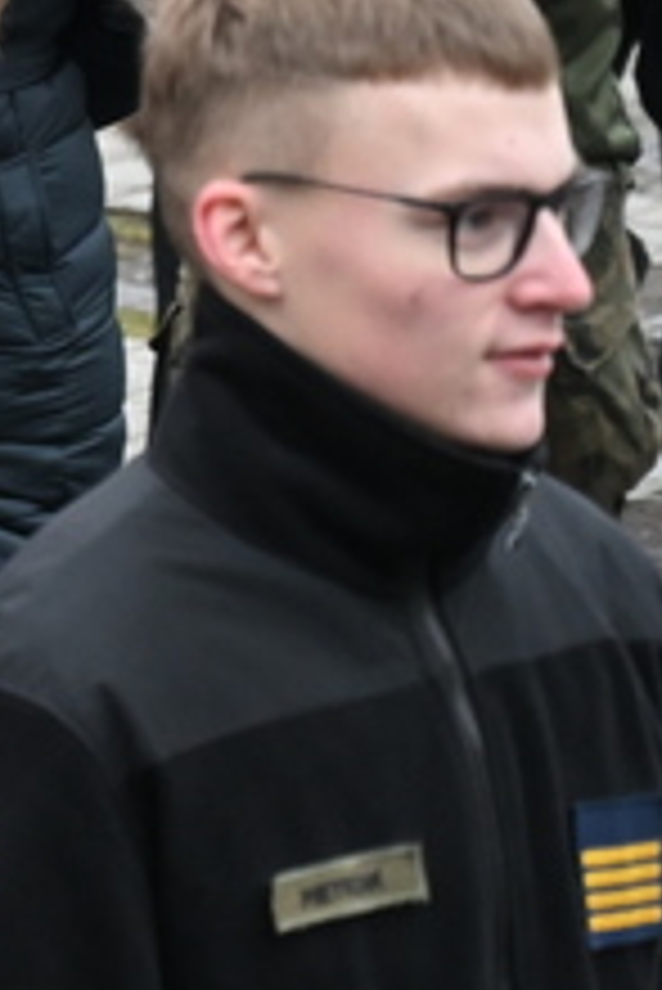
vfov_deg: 5.4
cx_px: -1324
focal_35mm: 381
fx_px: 10492
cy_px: -216
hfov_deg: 3.5
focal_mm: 70
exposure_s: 1/800
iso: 2000
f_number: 4
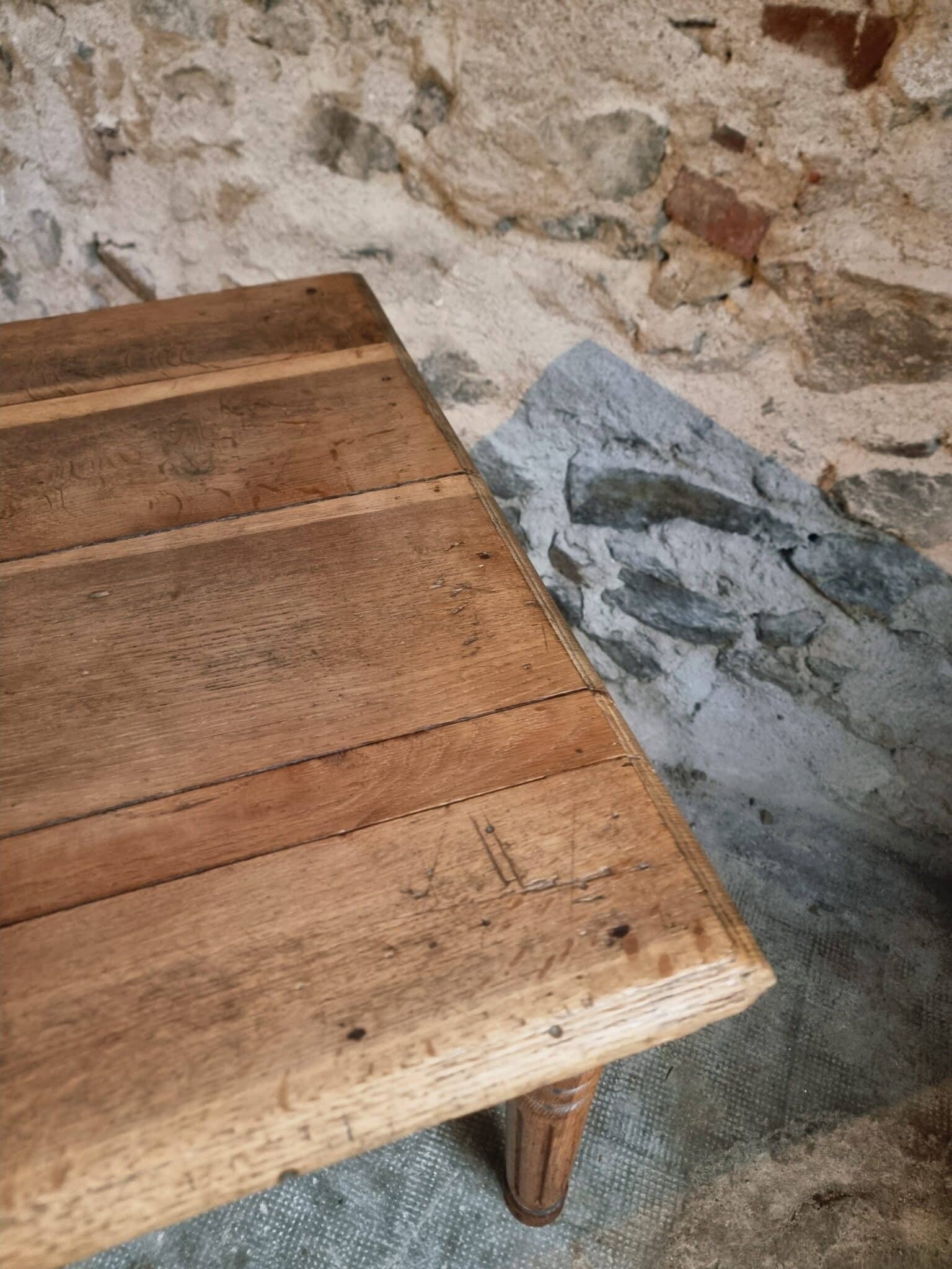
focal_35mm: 24
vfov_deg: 71.6
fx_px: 880
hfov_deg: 56.8
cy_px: 634
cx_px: 476
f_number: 1.8
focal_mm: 6.7
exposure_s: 1/33
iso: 640
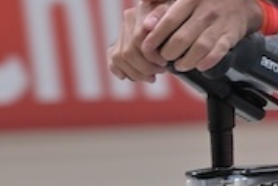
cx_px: 319
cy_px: 90
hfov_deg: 2.5
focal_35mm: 809
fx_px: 6252
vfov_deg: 1.7
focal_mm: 180
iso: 1600
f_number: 6.3
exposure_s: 1/500
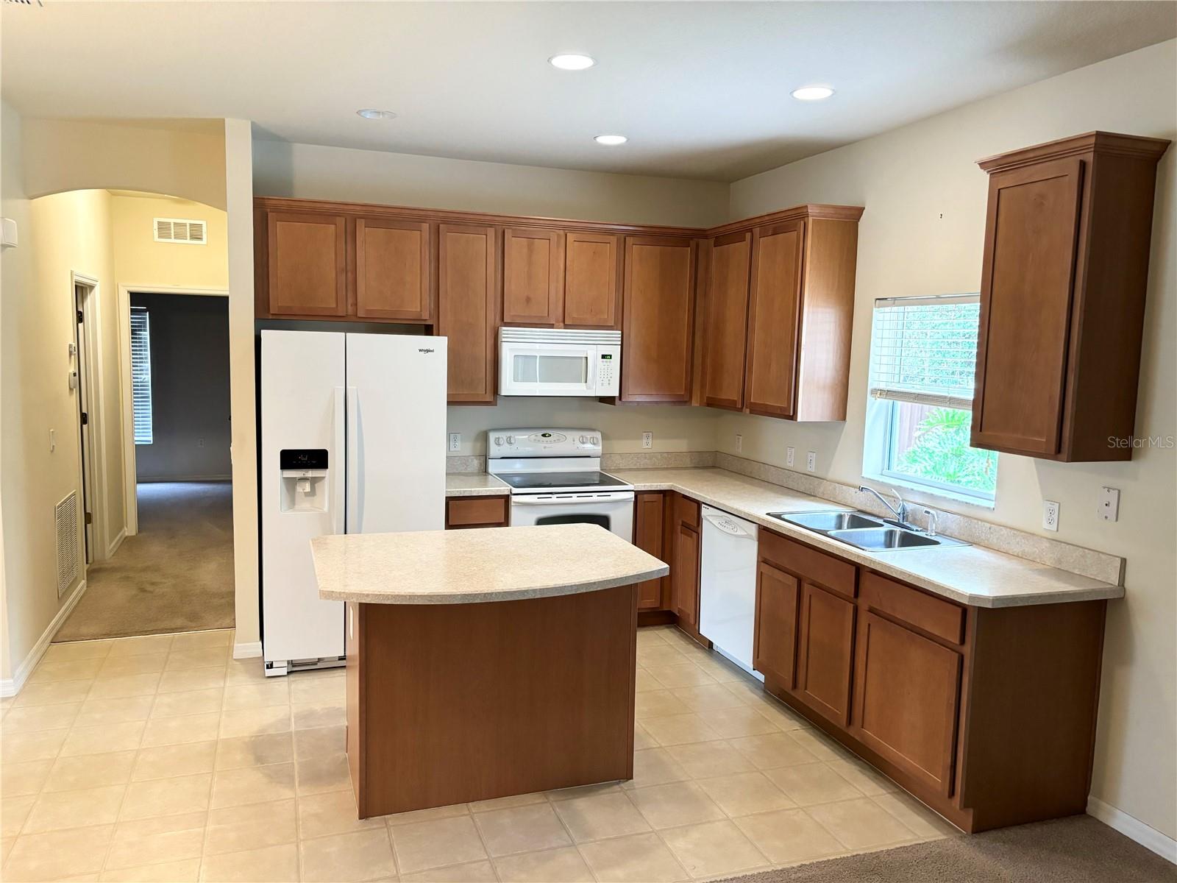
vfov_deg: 53.1
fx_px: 884
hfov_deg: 67.3
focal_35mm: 26
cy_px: 442
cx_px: 588
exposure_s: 1/60
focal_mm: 5.96
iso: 320
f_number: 1.6
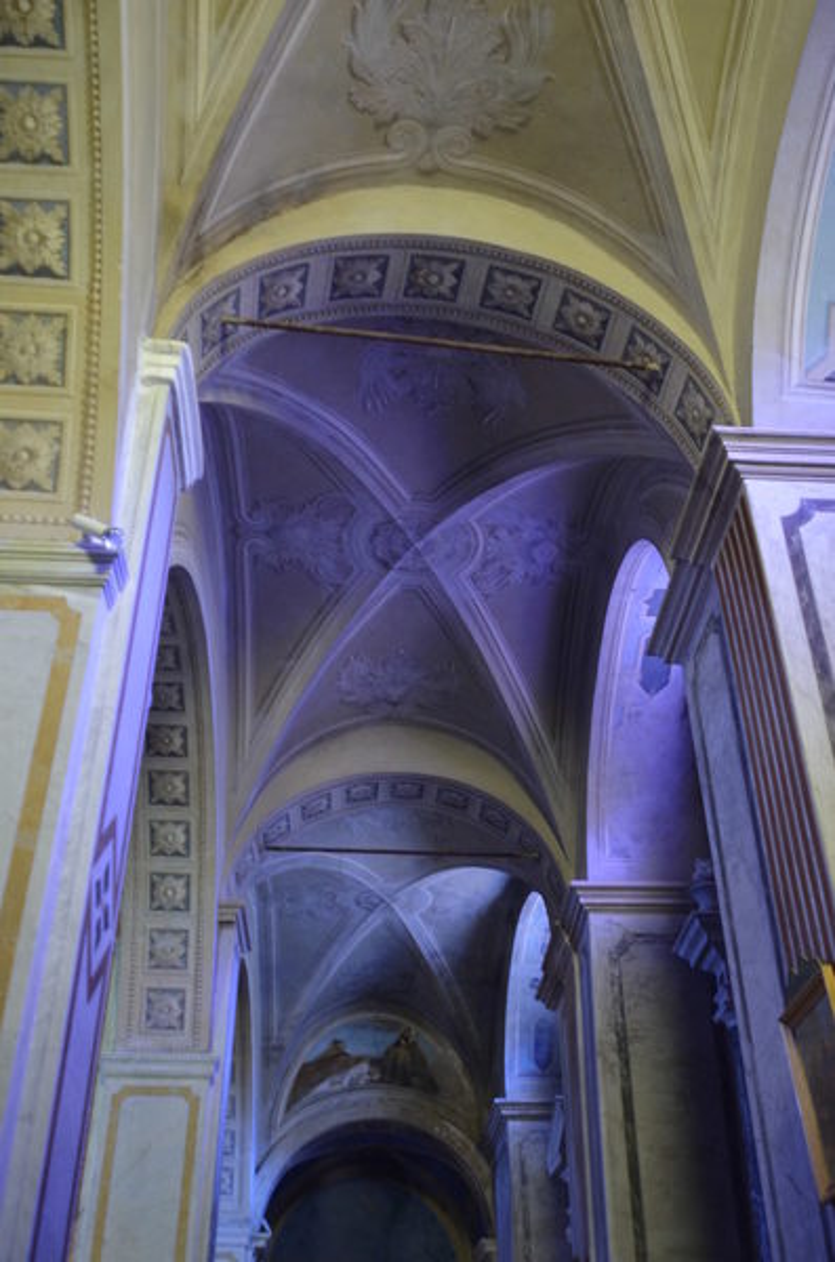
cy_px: 631
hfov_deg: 36.7
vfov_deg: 53.2
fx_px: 1259
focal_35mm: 36
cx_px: 418
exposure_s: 1/13
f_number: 3.5
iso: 1600
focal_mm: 24
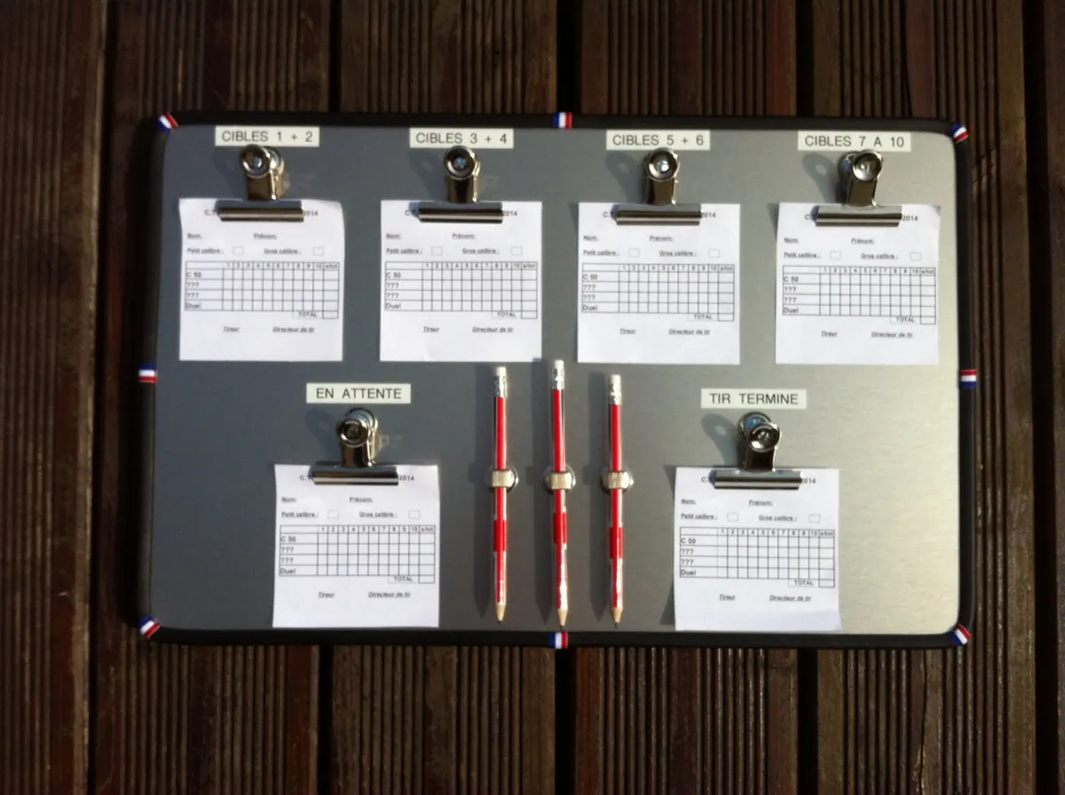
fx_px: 1075
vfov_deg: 40.6
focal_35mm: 35
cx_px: 532
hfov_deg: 52.7
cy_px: 398
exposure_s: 1/2155
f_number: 2.8
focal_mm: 3.85
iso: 80
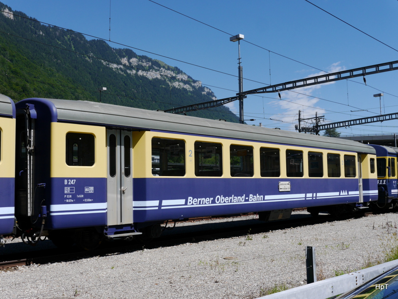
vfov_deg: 36.0
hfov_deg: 46.8
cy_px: 150
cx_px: 199
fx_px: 460
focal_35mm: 40
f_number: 9
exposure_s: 1/400
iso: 160
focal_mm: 20
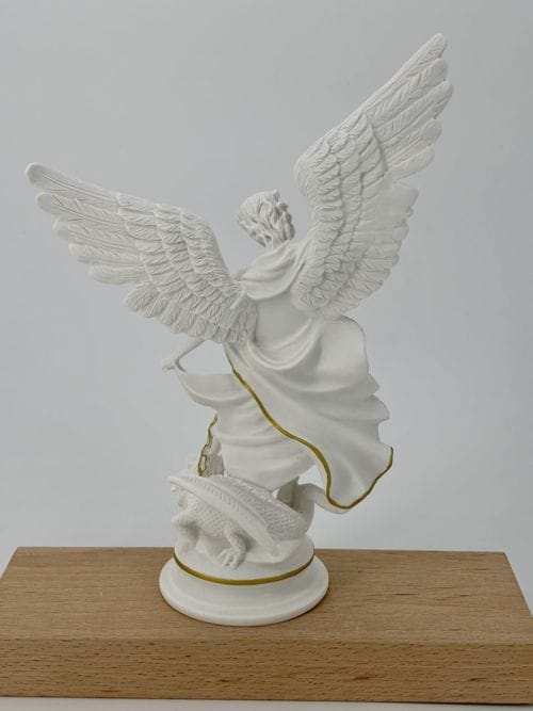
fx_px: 1068
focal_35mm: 52
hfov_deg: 28.0
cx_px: 266
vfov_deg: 36.8
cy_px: 356
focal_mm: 5.96
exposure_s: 1/1479
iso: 32
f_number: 1.6
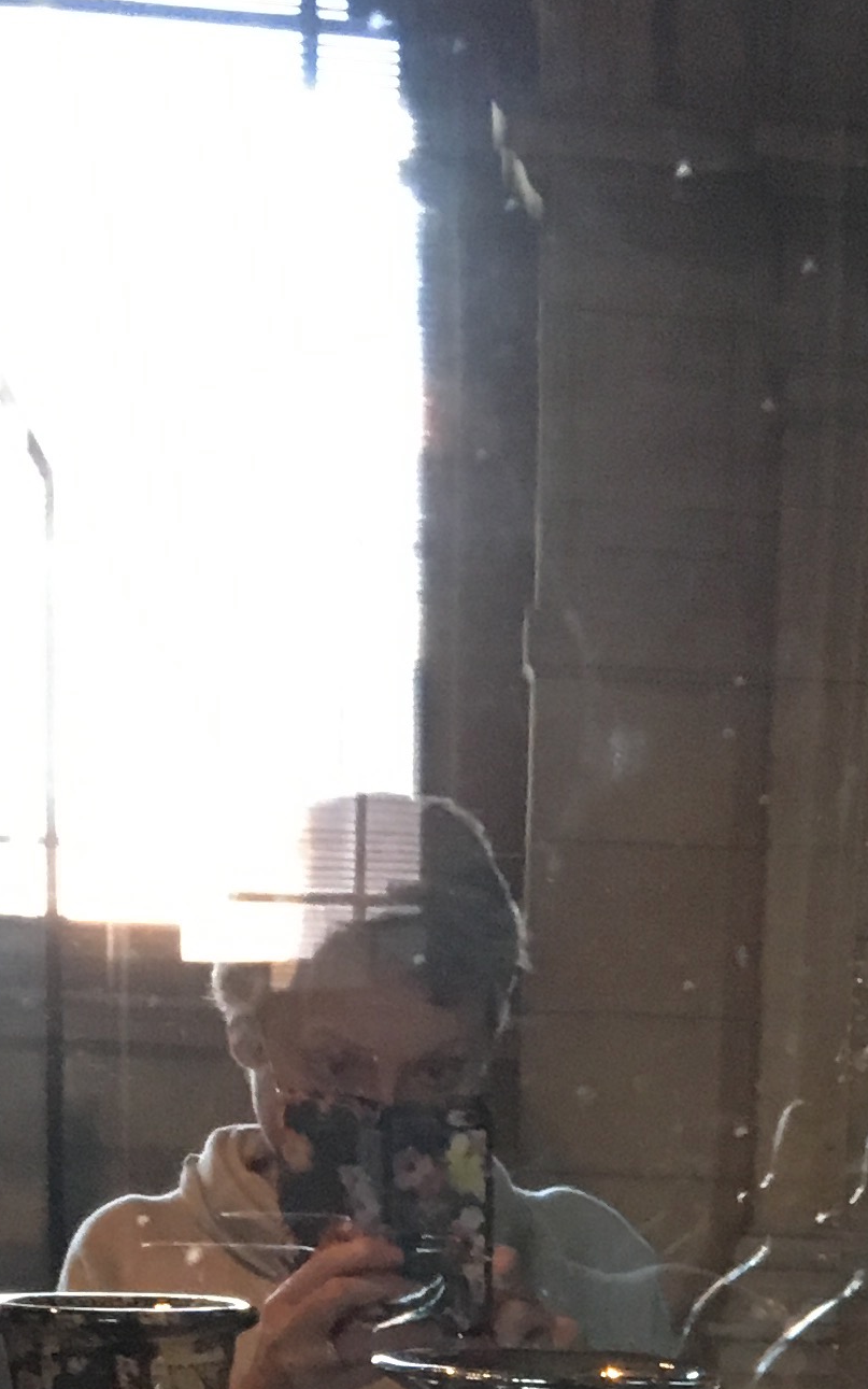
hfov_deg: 13.4
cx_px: 896
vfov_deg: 19.1
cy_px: 2055
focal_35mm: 96
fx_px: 3633
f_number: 2.2
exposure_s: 1/17
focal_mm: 4.15
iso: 200
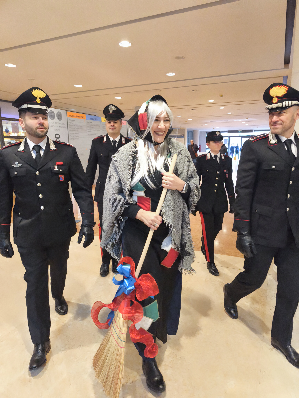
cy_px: 199
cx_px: 150
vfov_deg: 73.9
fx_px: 265
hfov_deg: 58.9
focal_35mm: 23
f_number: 1.6
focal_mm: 6.57
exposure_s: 1/300
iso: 2000
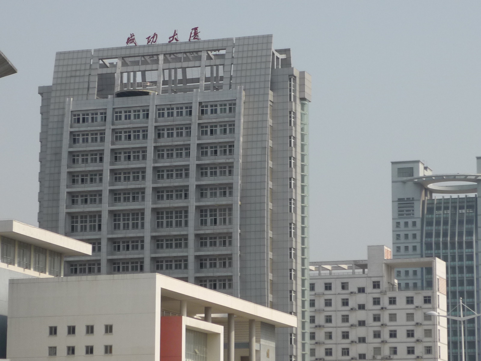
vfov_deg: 12.5
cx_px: 240
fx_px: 1654
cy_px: 180
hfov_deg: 16.6
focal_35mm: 119
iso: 100
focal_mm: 12.3
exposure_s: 1/125
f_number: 11
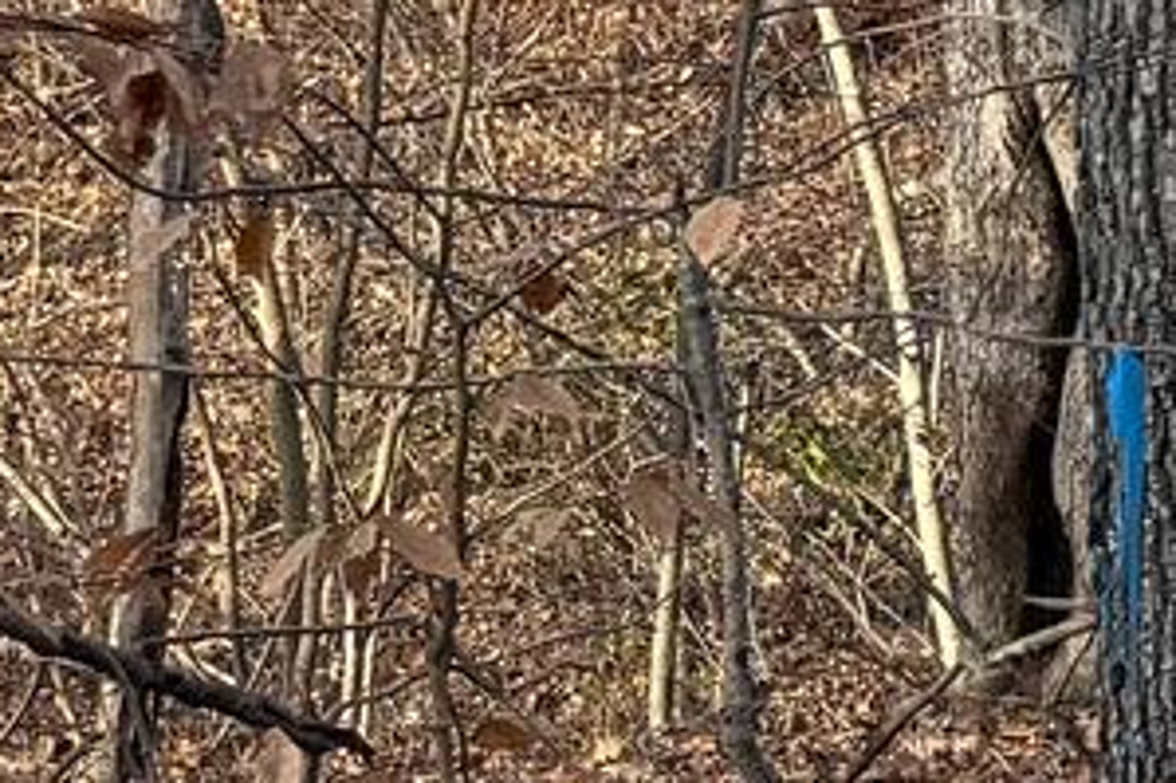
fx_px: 5583
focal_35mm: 171
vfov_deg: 7.9
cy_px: -193
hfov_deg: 9.1
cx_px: 3795
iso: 80
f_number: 1.78
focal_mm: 6.76
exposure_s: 1/1032
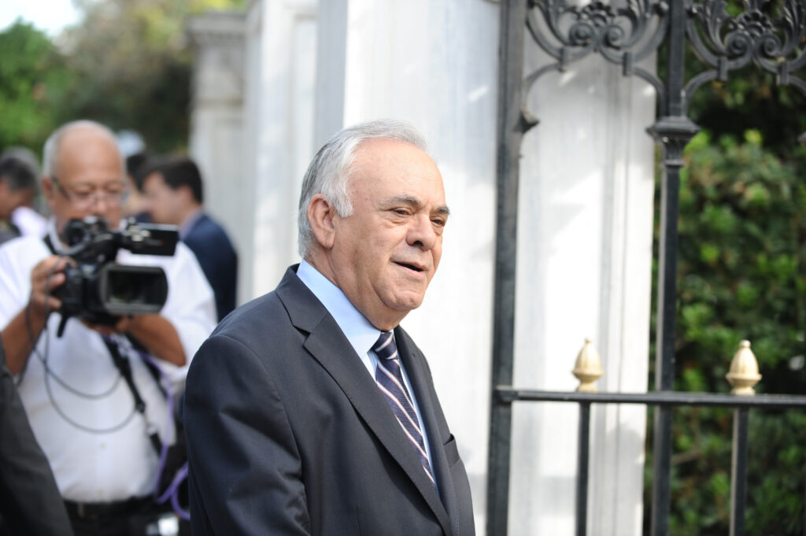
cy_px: 268
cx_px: 403
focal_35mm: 82
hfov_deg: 24.8
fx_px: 1834
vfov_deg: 16.6
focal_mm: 82
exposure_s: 1/400
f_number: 3.5
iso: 320
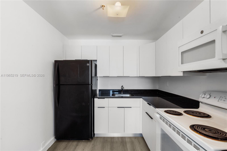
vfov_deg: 73.7
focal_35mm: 16
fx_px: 101
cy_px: 76
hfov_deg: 96.7
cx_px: 114
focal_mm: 16
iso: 250
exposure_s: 1/2
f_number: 14
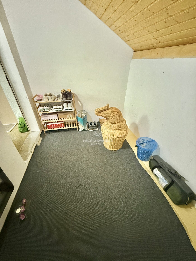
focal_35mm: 14
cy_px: 130
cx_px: 98
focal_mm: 2.22
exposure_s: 1/33
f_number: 2.2
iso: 1250
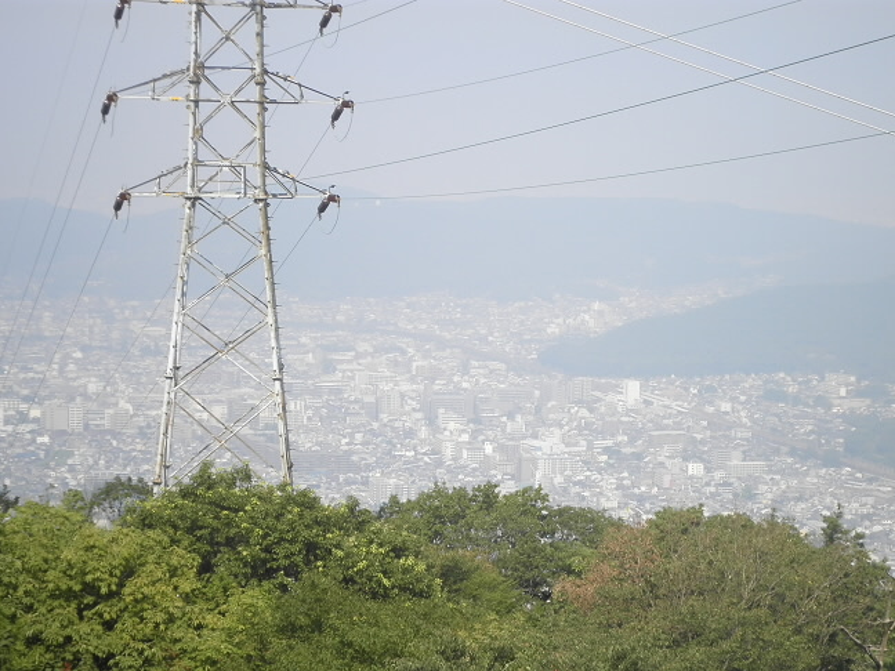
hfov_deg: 20.6
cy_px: 413
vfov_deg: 15.5
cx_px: 541
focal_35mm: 95
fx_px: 2456
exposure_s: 1/200
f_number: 5.9
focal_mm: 13.9
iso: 64
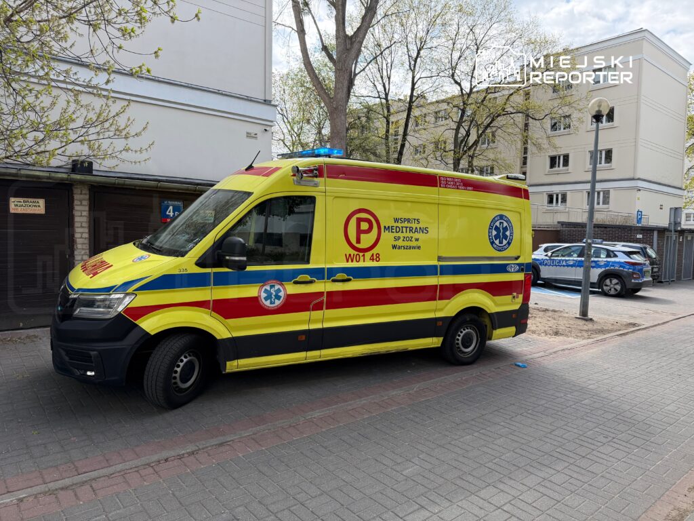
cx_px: 347
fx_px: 481
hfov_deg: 71.6
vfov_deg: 56.8
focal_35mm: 24
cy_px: 260
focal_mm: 6.76
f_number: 1.78
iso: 100
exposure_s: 1/1855
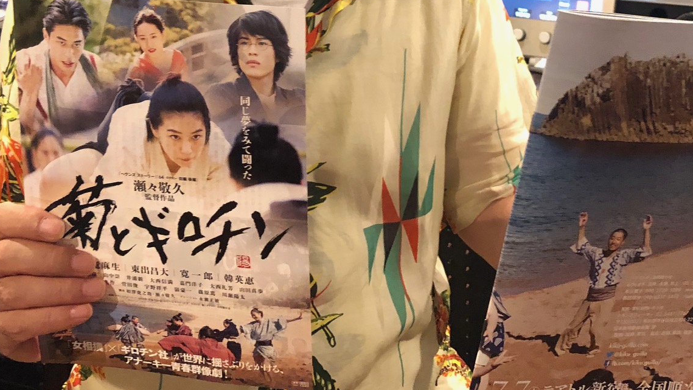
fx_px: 992
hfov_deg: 38.5
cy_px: -14
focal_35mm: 54
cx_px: 371
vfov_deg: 21.3
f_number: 1.8
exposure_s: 1/4
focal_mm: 4
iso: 100
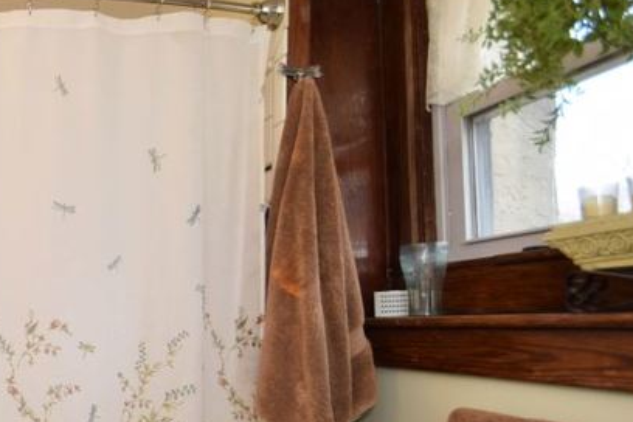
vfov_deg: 40.2
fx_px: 563
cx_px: 31
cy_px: 306
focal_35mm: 32
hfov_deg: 50.1
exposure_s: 1/50
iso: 100
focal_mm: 10
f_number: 3.5
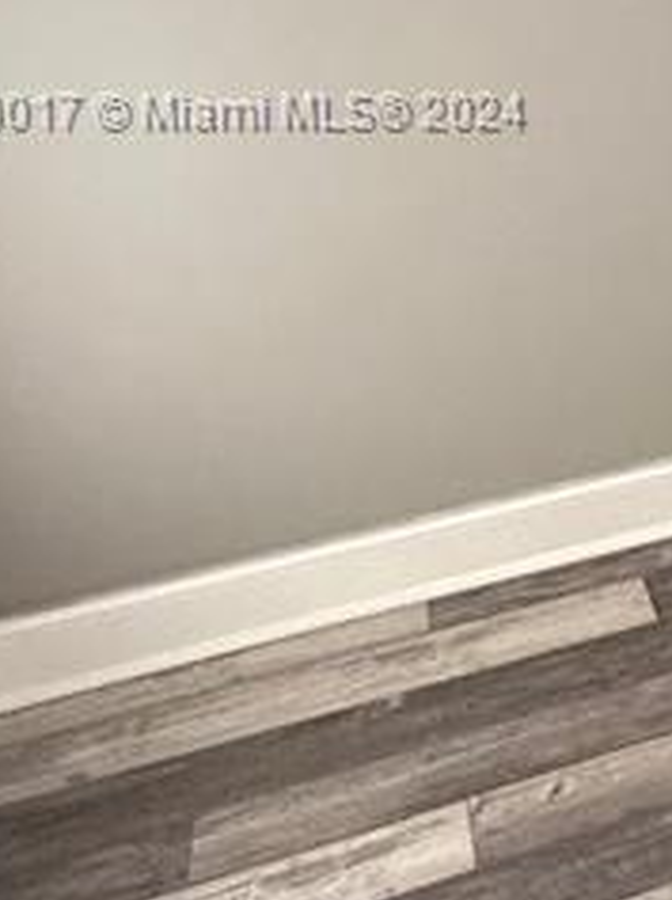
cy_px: 114
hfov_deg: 14.7
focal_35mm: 71
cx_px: 1538
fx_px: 1843
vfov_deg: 26.6
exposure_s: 1/99
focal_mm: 2.22
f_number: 2.2
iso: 50
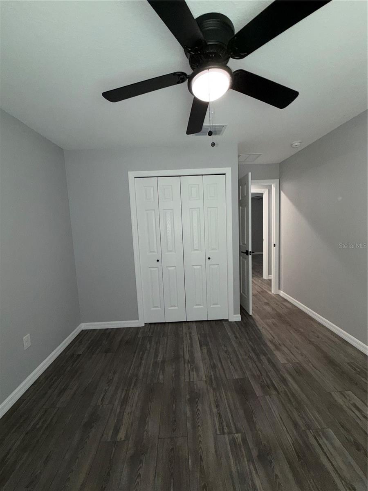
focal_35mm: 14
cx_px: 184
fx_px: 198
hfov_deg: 85.7
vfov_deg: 102.1
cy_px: 246
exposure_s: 1/60
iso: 64
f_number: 2.2
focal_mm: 2.22
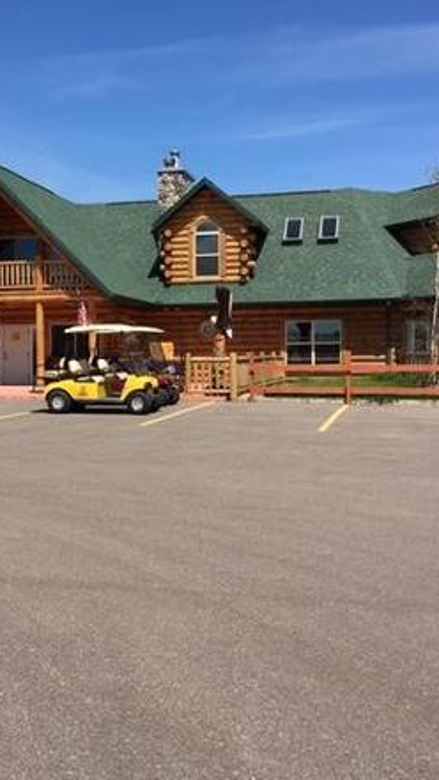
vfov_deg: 47.4
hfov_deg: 27.4
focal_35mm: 43
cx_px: 126
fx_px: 890
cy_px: 386
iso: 25
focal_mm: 4.15
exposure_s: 1/1789
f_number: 2.2
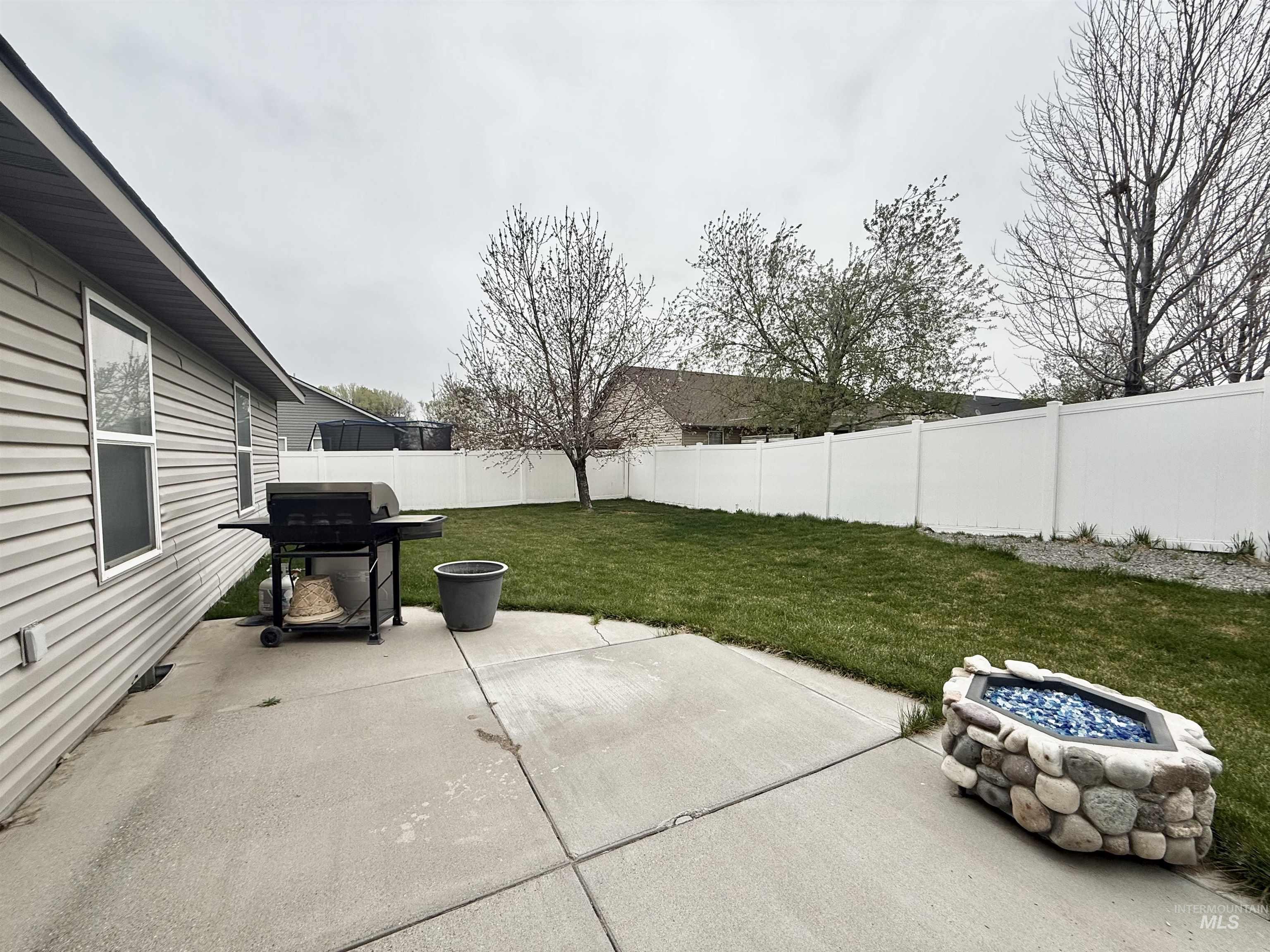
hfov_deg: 102.1
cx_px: 635
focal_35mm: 14
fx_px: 514
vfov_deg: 85.7
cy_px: 476
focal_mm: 2.22
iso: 50
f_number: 2.2
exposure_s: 1/789
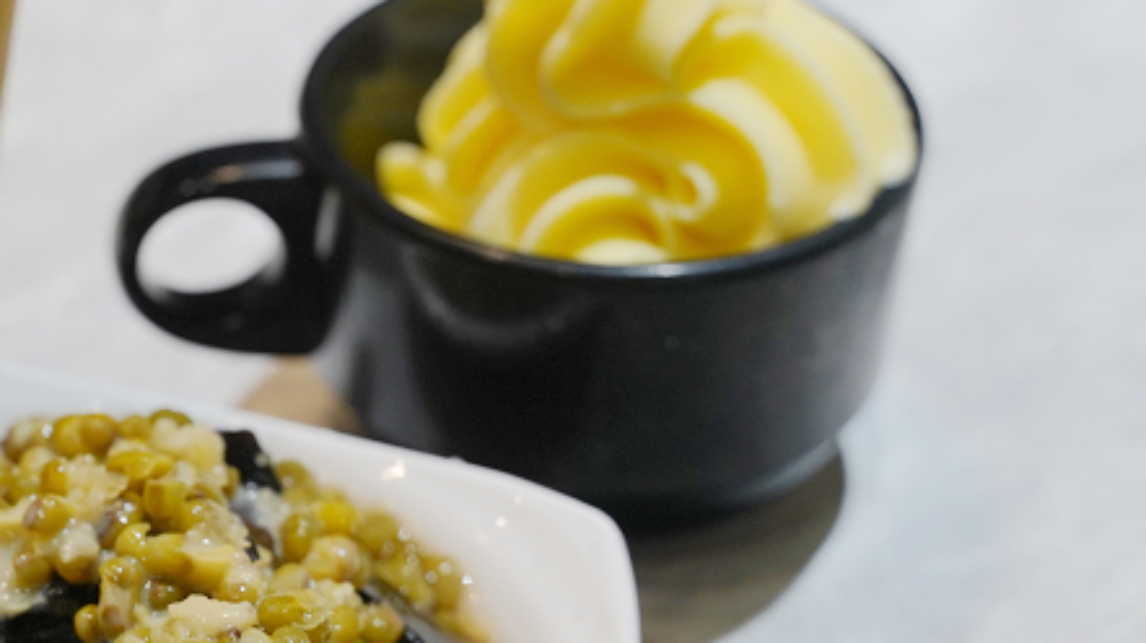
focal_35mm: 111
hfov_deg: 18.8
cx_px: 13
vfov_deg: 10.9
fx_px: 3371
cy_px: 316
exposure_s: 1/60
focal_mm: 39
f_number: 4
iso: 400
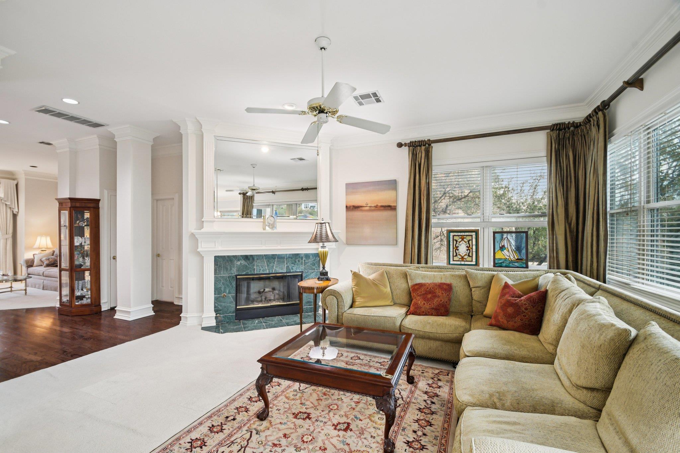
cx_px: 340
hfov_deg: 100.4
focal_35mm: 15
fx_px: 283
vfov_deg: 77.3
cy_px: 226
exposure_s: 1/4
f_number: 8
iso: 400
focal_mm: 10
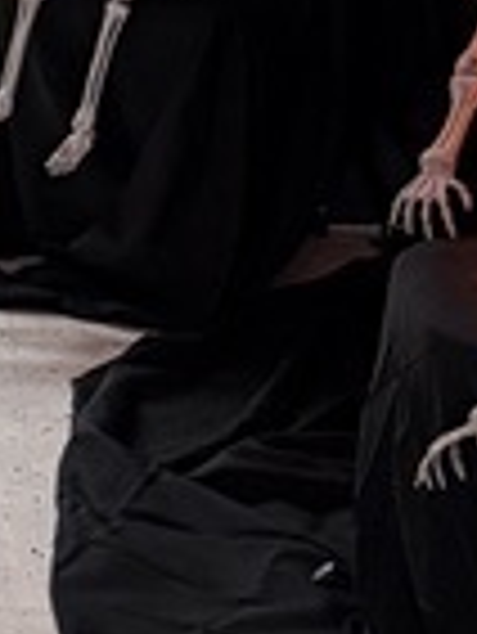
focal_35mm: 174
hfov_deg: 8.3
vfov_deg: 11.0
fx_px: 3192
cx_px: -338
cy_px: -288
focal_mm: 6.76
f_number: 1.78
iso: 400
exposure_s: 1/60
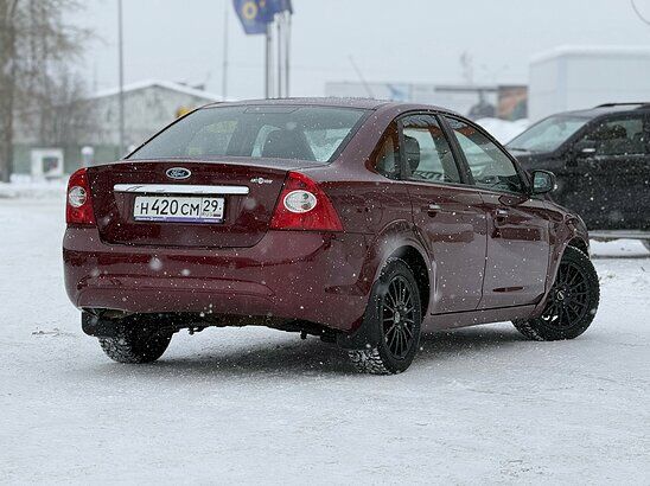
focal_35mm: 120
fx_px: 2251
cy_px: 243
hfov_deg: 16.4
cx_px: 325
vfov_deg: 12.3
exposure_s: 1/572
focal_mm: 15.66
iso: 64
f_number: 2.8
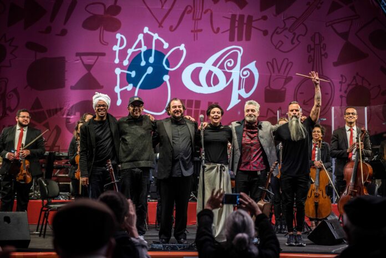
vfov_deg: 19.5
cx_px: 193
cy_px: 129
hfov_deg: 28.8
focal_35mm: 70
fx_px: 751
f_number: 3.2
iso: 2000
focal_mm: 70
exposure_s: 1/125
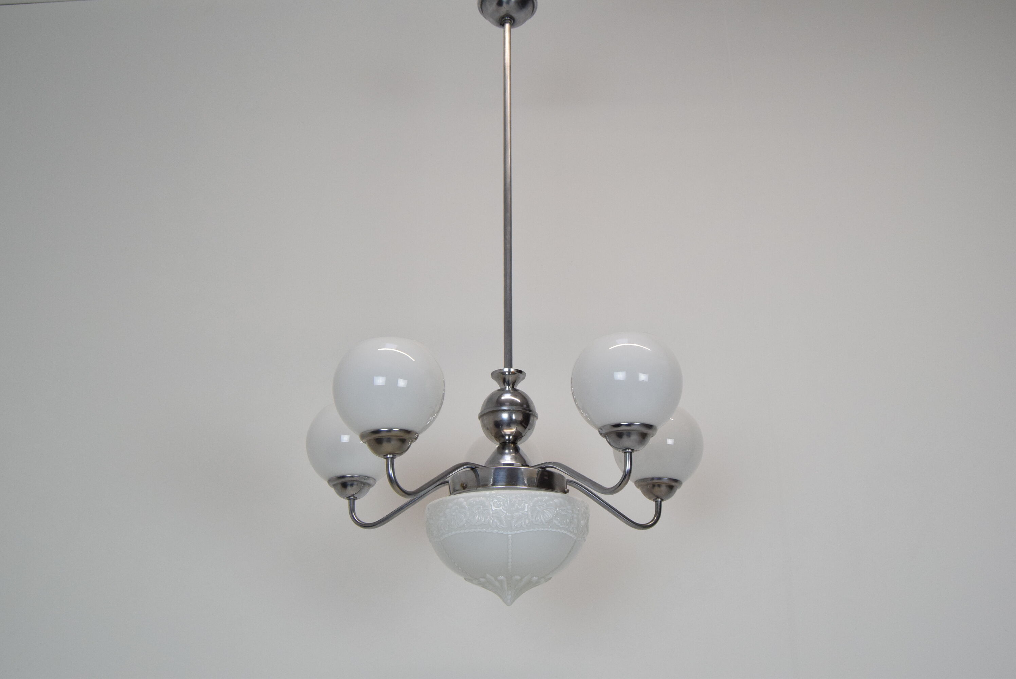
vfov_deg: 43.7
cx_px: 508
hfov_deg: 61.9
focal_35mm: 30
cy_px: 340
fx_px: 847
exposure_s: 1/250
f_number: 8
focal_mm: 20
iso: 1600
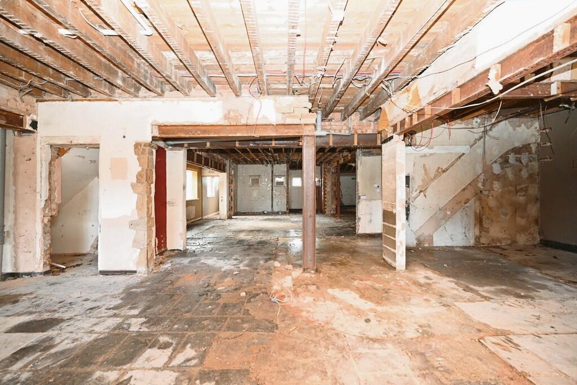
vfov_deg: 81.2
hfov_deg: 104.2
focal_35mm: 14
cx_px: 288
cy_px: 192
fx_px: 224
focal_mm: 14
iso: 2500
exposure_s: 1/60
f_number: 4
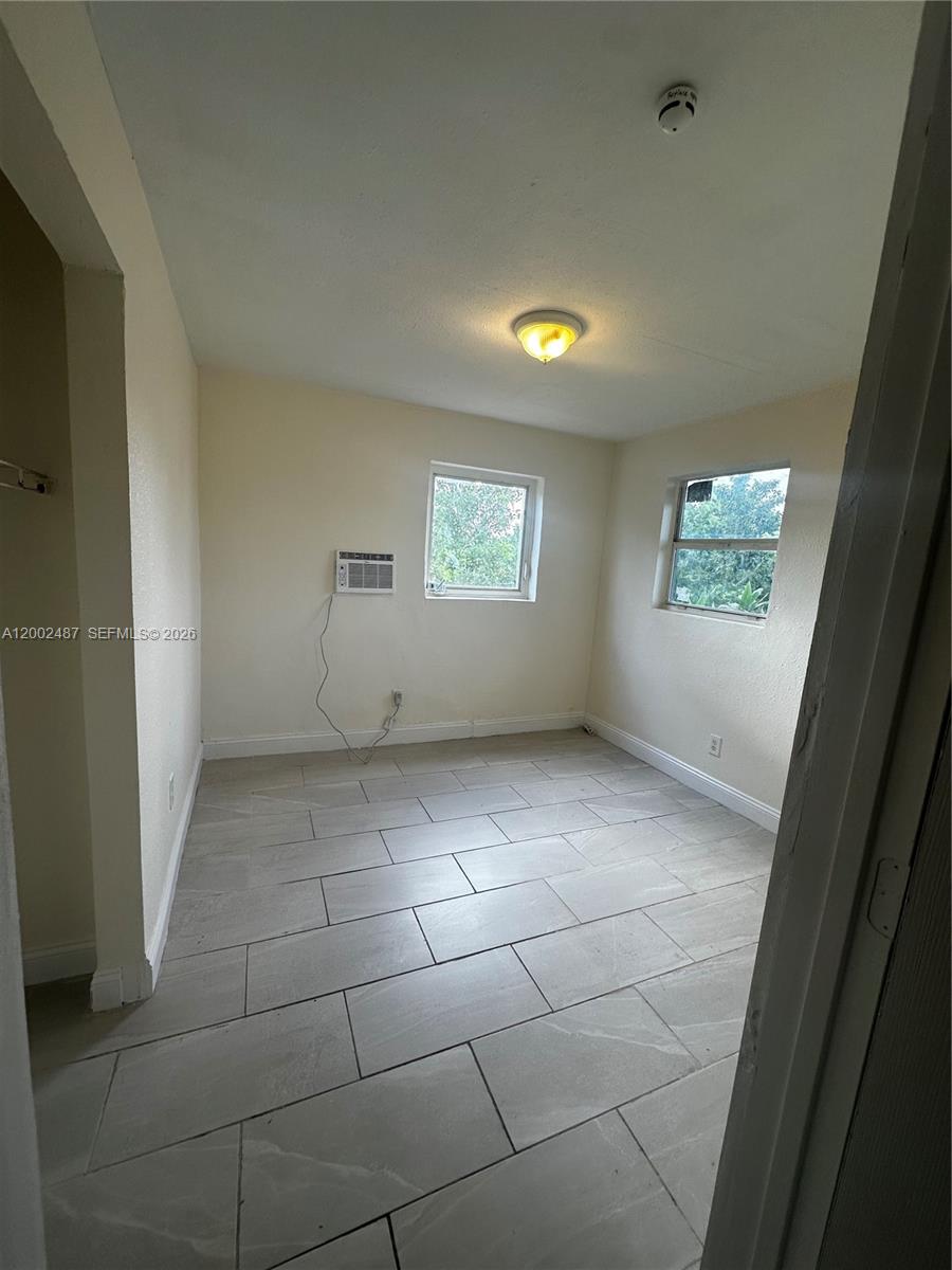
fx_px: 513
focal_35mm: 14
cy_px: 635
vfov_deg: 102.1
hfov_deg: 85.7
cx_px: 476
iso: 64
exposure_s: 1/120
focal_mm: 2.22
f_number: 2.2
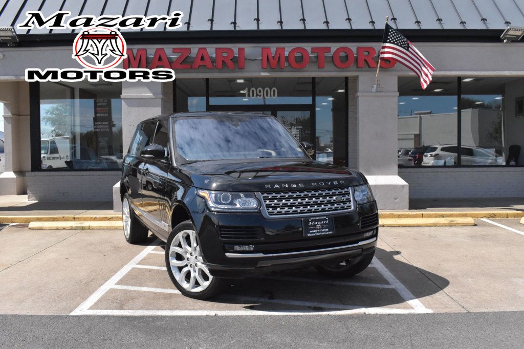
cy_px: 174
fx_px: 524
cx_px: 262
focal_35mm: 36
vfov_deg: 36.8
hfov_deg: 53.1
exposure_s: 1/4000
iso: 2500
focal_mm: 24
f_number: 9
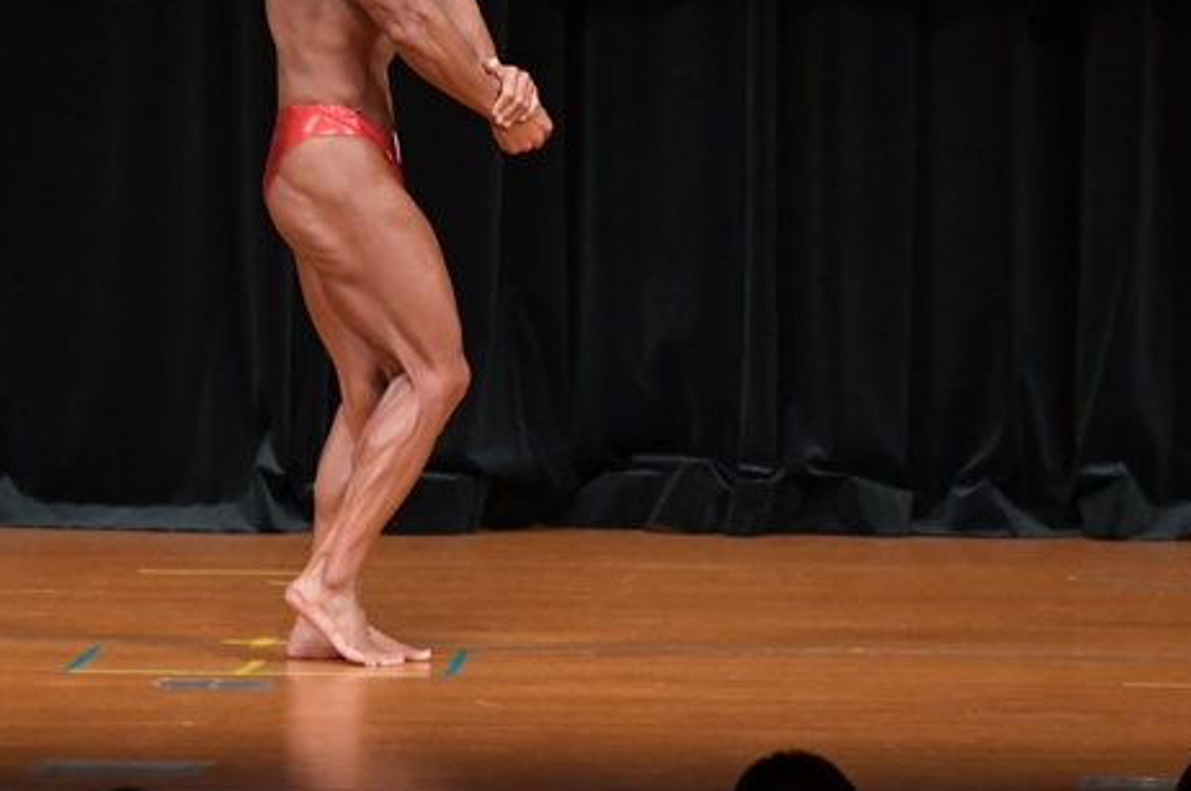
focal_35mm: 428
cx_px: 434
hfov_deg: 4.8
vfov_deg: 3.2
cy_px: 152
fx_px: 14144
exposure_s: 1/400
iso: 5000
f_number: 5.6
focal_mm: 170
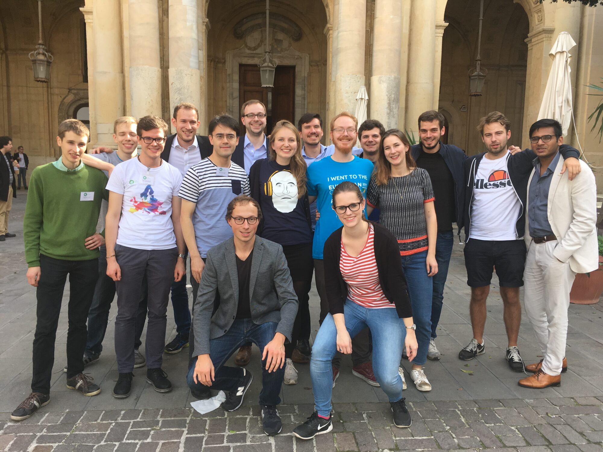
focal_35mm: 29
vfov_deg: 48.2
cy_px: 226
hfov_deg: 61.7
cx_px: 302
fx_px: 505
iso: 25
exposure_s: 1/267
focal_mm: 4.15
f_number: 2.2
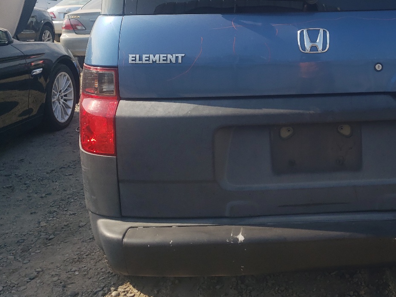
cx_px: 321
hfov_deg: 40.2
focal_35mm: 45
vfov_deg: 31.3
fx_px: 515
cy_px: 59
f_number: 1.5
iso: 50
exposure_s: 1/2000
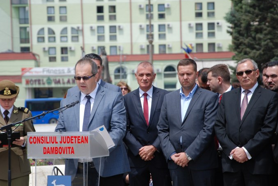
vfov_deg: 7.4
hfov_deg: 11.1
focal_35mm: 186
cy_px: 99
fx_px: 1435
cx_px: 125
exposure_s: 1/500
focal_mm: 105
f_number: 5.6
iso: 180
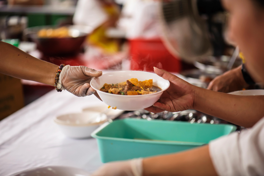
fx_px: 769
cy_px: 88
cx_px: 132
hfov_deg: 19.5
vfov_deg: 13.0
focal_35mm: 105
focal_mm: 105
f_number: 3
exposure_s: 1/320
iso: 1600
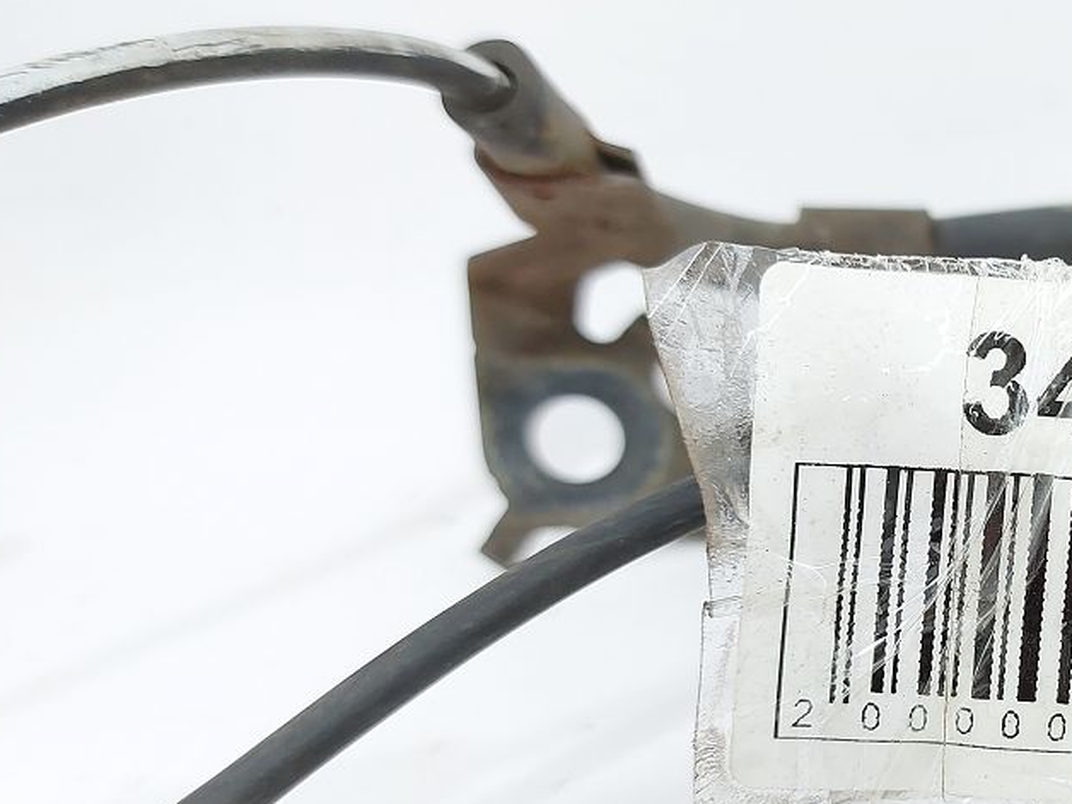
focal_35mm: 53
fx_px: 1641
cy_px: 498
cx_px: 1105
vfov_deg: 27.4
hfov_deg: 32.8
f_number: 1.8
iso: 80
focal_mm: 5.23
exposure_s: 1/50
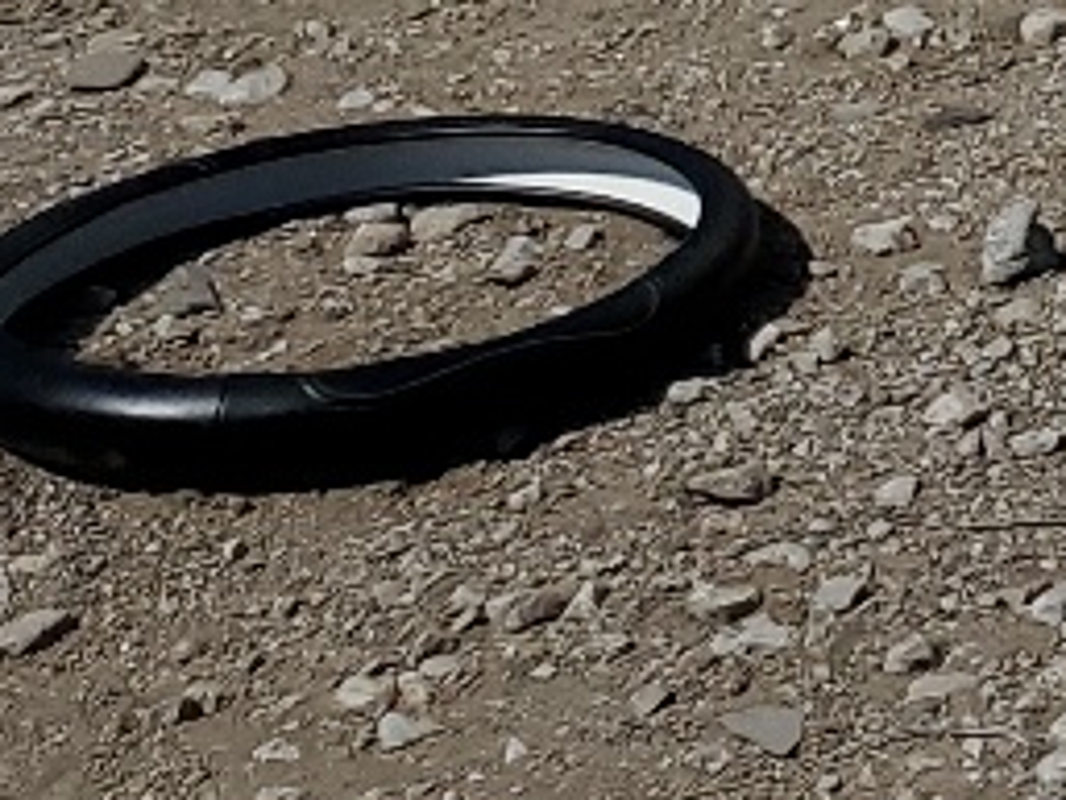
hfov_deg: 9.8
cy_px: -962
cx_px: 3045
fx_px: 4991
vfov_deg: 8.5
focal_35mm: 162
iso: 51
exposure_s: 1/10000
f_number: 1.5
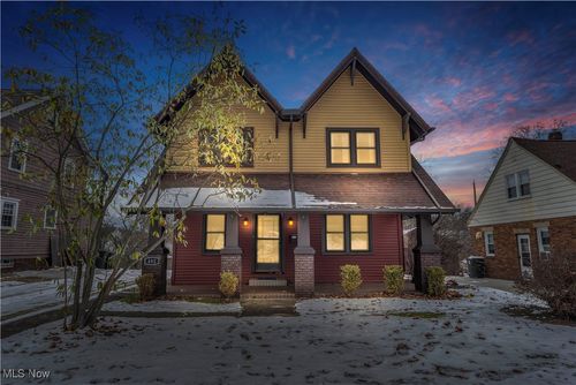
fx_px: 341
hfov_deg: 80.4
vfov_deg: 58.9
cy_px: 192
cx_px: 288
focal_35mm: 21
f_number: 6.3
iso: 400
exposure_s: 1/500
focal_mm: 21.3
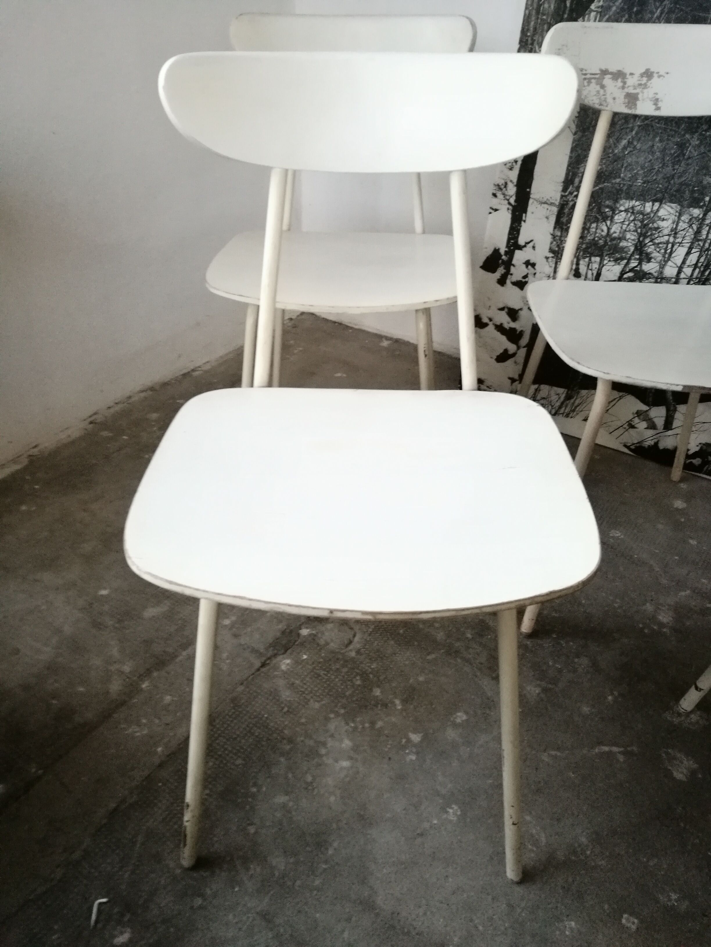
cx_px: 356
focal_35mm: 27
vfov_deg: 65.3
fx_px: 739
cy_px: 474
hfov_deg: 51.4
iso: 500
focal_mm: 4.5
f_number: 2.2
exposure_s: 1/20
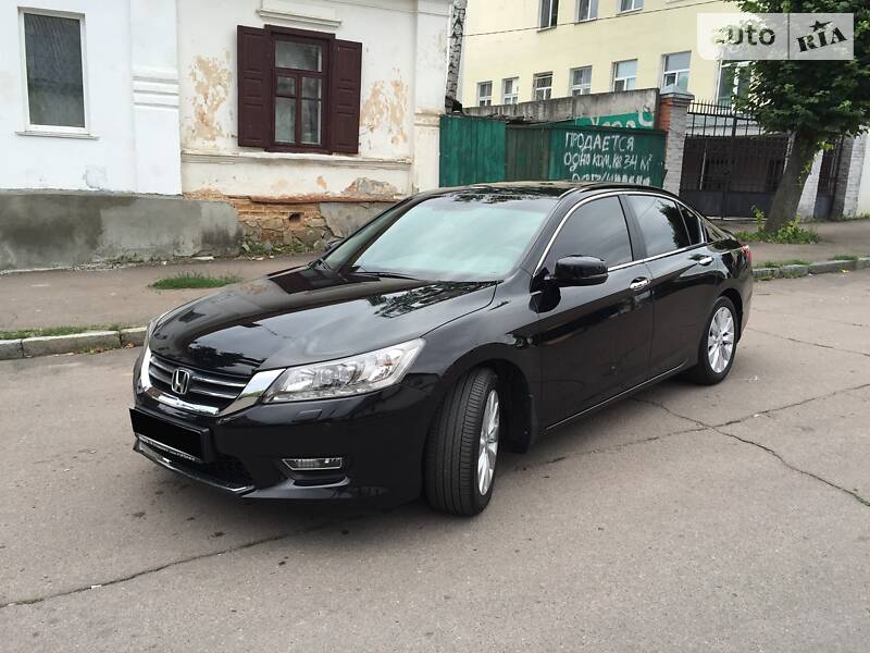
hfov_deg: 61.7
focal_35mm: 29
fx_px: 729
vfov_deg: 48.2
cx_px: 435
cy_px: 326
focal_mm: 4.2
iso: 32
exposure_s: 1/267
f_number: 2.2
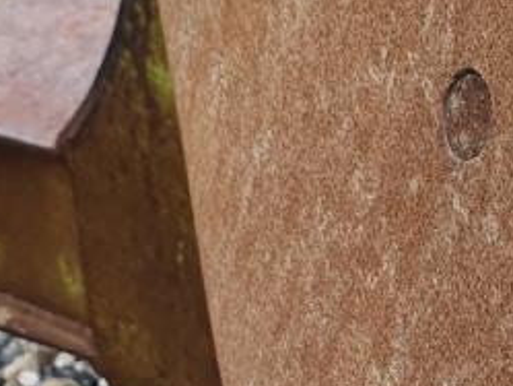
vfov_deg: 13.6
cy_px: -19
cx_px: 583
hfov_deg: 17.7
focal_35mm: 107
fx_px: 1586
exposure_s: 1/342
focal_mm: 4.32
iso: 50
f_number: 2.4
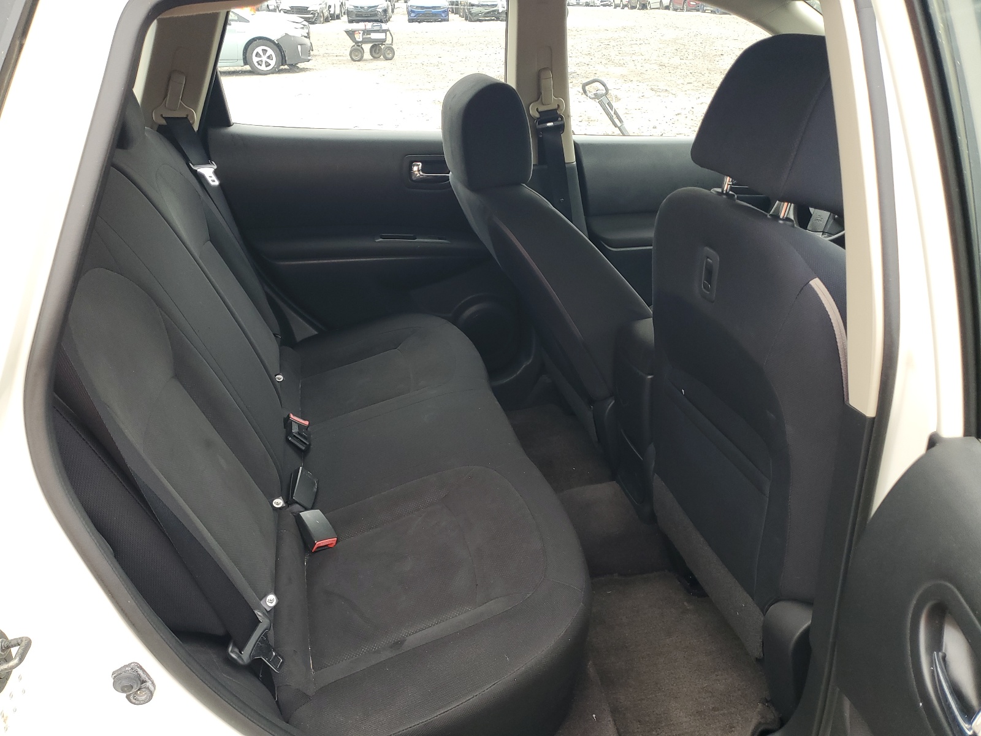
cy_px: 368
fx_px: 737
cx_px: 490
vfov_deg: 53.1
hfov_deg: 67.3
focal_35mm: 26
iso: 59
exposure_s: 1/120
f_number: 1.5
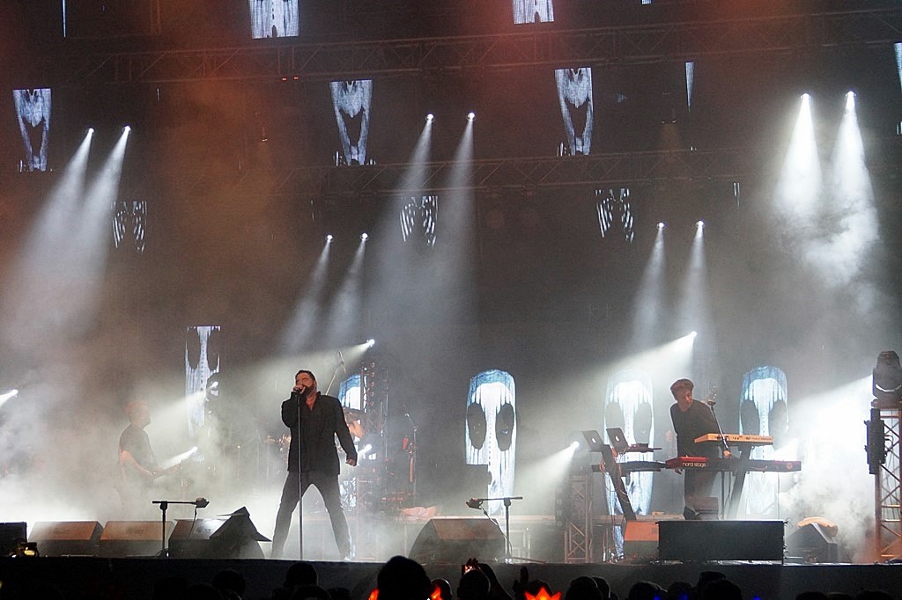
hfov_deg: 24.6
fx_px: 2066
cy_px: 300
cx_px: 451
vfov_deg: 16.5
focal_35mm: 82
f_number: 4.5
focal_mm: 55
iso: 2500
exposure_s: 1/125
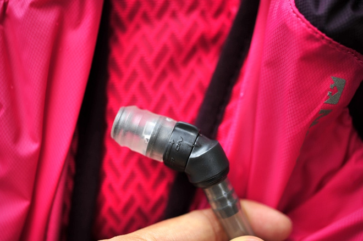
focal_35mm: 55
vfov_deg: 24.6
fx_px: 554
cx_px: 182
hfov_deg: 36.3
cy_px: 120
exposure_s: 1/500
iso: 200
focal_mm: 55
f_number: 2.8
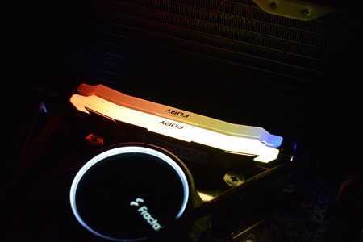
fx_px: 635
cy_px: 121
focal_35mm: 63
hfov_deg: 31.9
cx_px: 182
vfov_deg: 21.6
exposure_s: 1/60
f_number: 5.6
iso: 560
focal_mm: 42
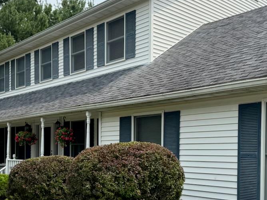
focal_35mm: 46
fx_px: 355
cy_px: 157
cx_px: 134
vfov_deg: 30.8
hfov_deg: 41.2
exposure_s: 1/2604
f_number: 1.78
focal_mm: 6.76
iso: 80
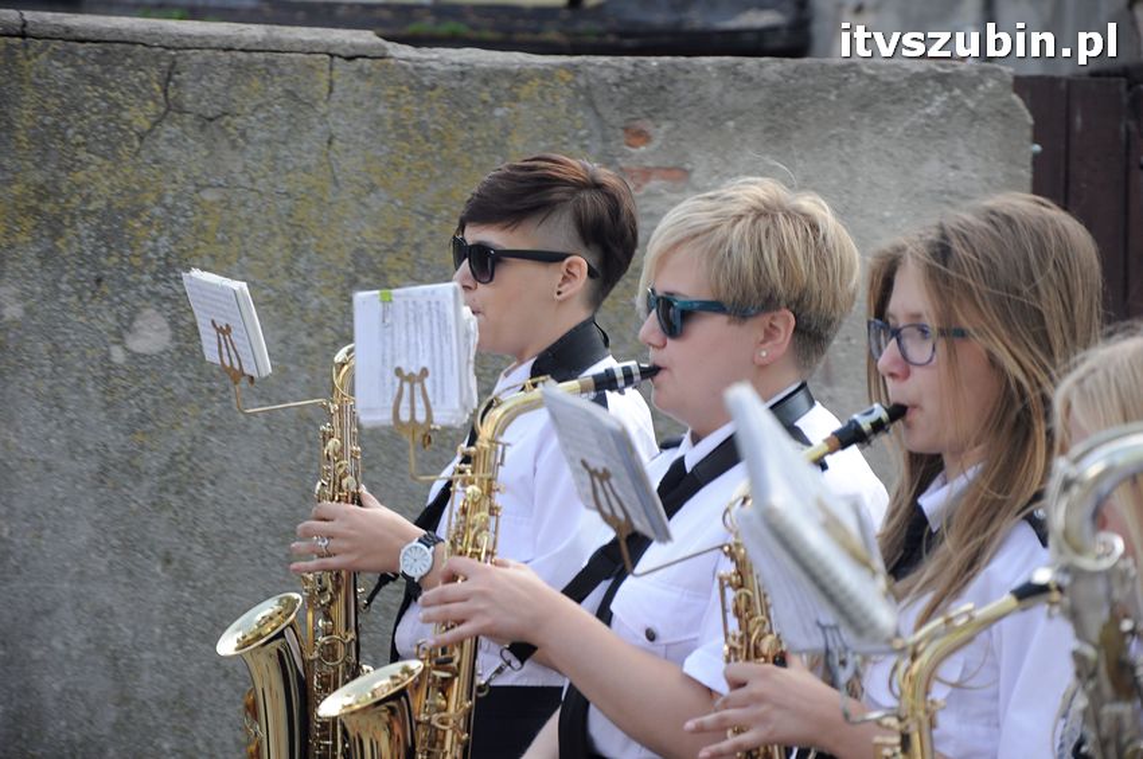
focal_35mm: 158
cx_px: 572
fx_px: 4996
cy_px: 380
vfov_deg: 8.7
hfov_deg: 13.1
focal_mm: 105
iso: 400
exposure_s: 1/250
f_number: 5.6
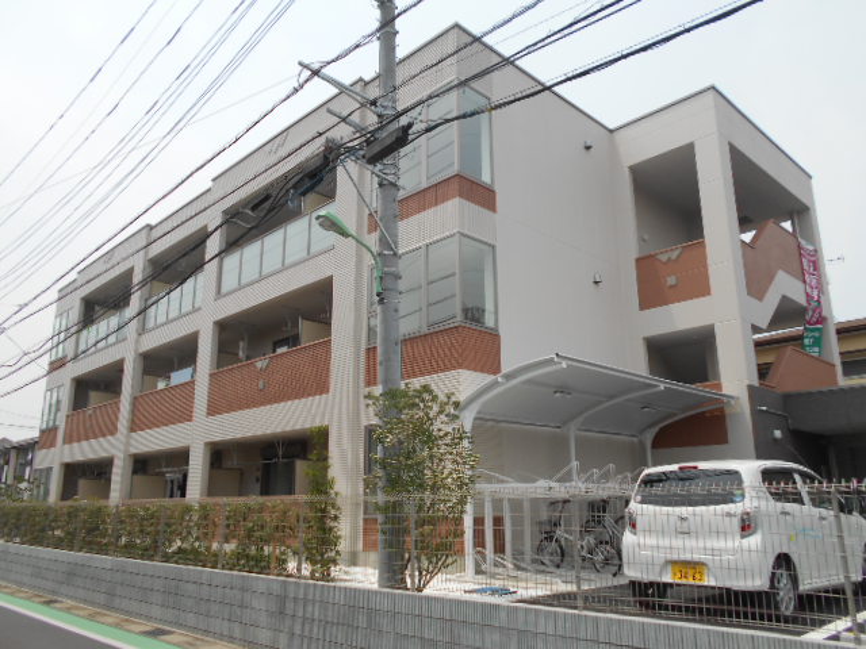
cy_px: 324
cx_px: 433
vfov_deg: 53.1
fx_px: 650
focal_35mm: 26
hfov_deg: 67.3
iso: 80
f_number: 3.2
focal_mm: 4.6
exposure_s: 1/1000
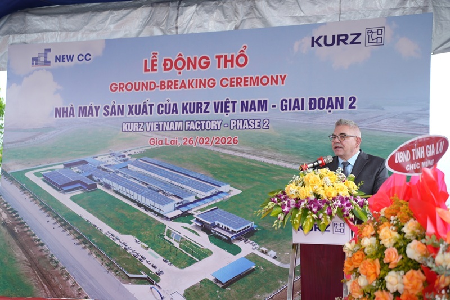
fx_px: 725
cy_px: 150
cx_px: 225
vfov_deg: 23.4
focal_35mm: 58
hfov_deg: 34.5
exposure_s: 1/160
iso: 200
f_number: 3.2
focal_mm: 58
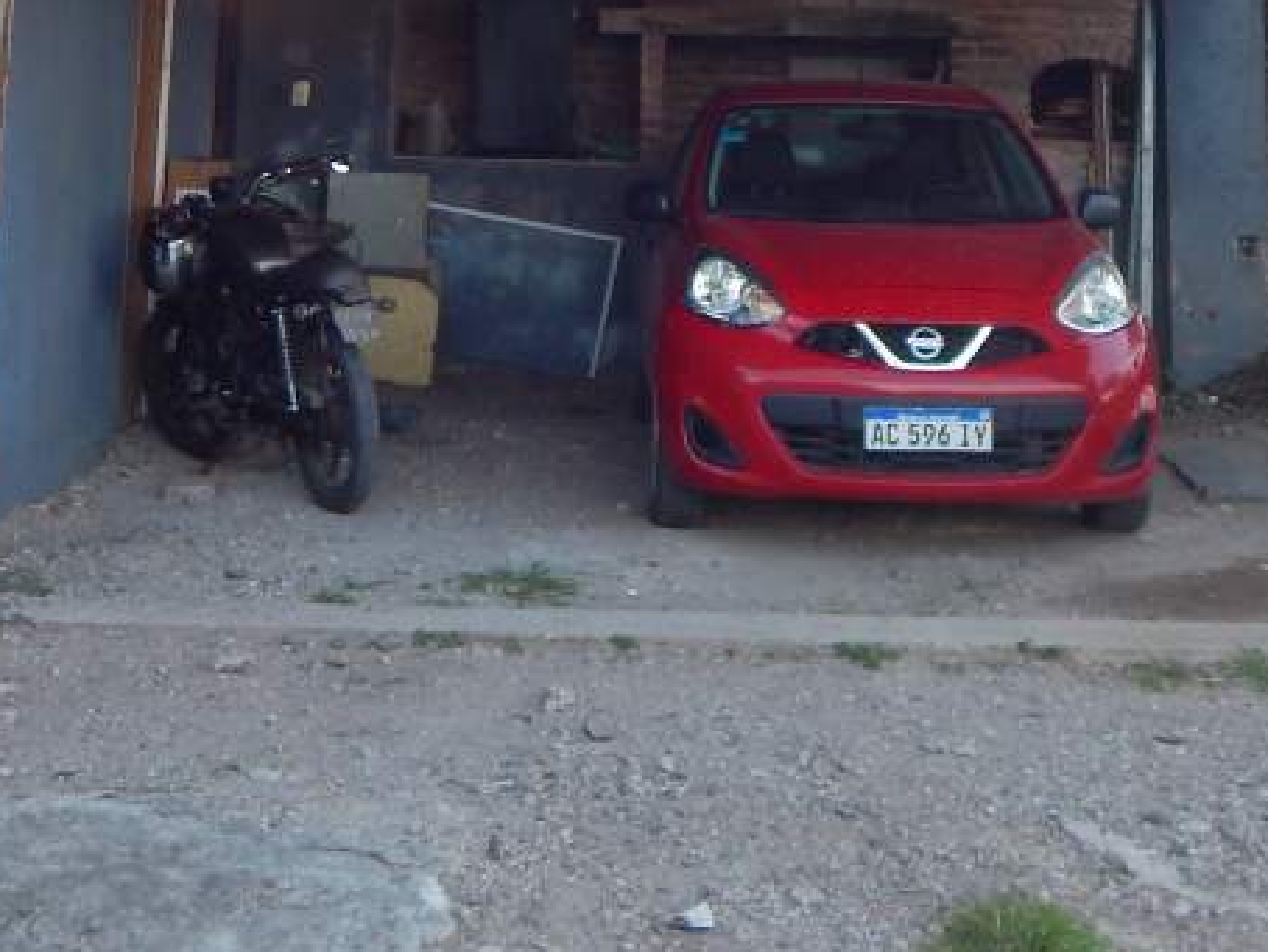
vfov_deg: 21.0
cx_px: 634
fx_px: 2309
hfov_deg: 30.7
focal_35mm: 63
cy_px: -311
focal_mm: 4
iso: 125
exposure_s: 1/200
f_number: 3
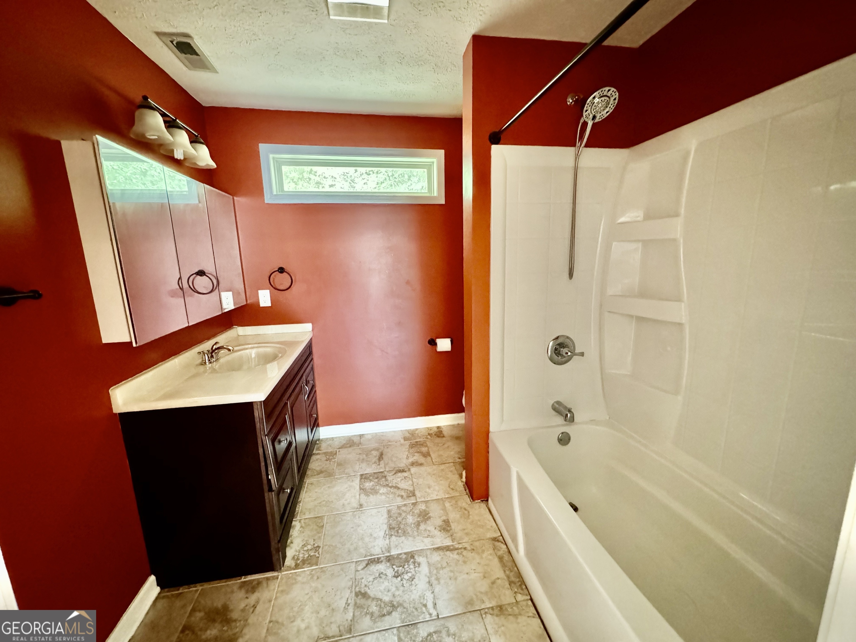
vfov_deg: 85.7
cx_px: 428
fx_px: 346
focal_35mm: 14
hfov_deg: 102.1
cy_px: 321
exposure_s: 1/40
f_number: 2.2
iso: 1600
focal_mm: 2.22
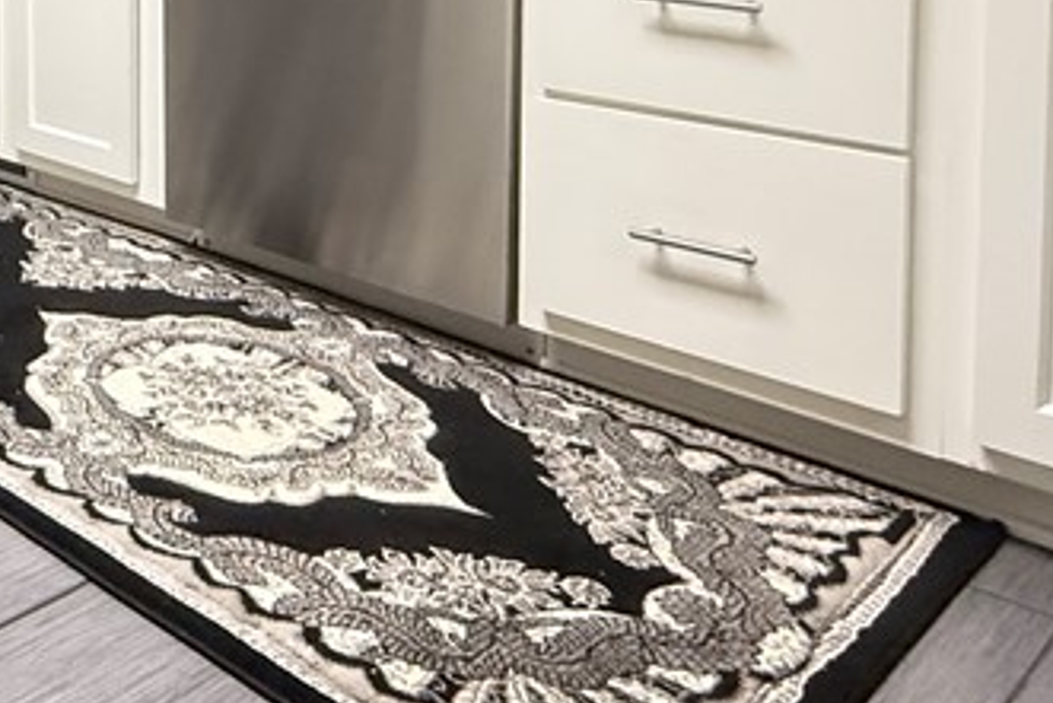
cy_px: -124
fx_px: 1317
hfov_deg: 37.8
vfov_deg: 26.8
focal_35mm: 45
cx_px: -51
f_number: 2.2
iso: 800
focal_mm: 2.22
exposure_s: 1/60
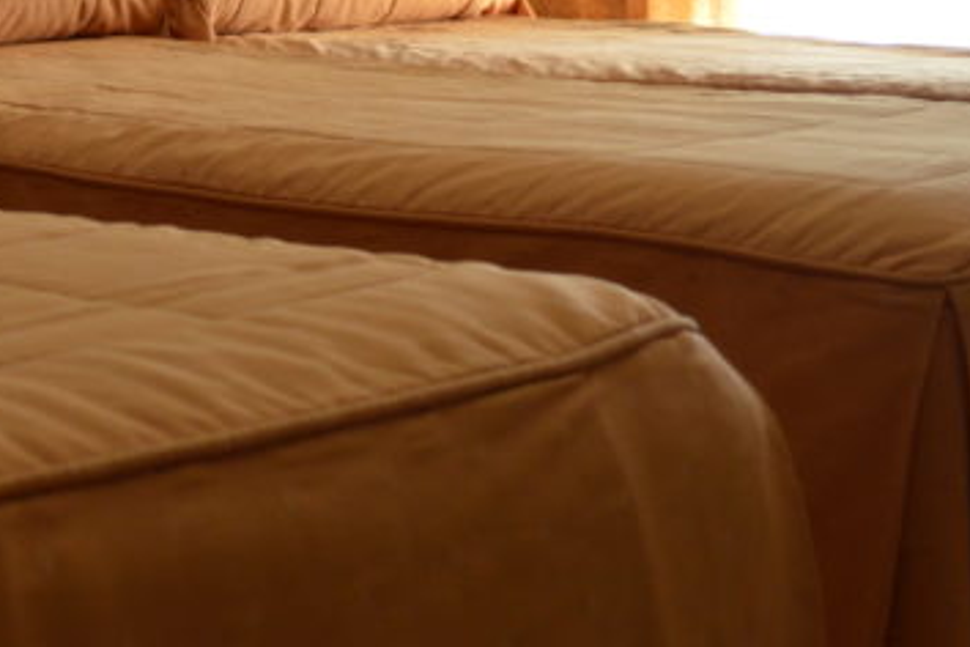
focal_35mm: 78
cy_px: -149
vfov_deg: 16.7
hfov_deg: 23.7
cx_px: -195
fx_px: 2102
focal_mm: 18
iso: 400
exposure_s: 1/50
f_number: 3.5
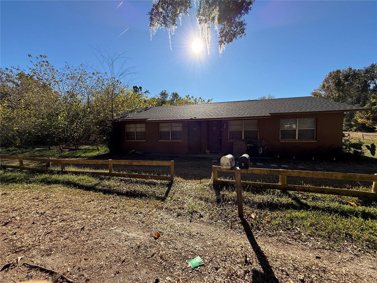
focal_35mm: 14
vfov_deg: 85.7
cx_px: 188
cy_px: 142
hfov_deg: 102.1
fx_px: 152
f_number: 2.2
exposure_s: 1/1399
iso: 64
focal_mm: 2.22
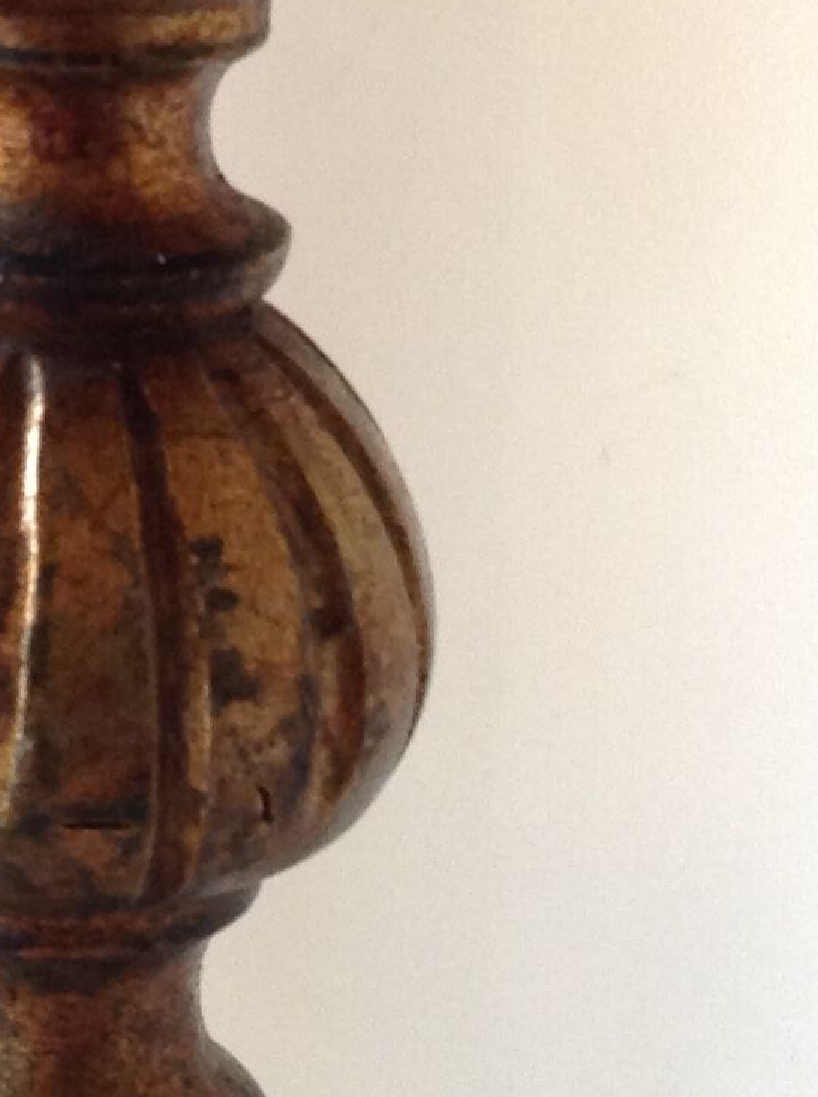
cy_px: -64
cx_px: -79
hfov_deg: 11.7
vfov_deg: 15.6
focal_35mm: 124
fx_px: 3921
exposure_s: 1/15
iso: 160
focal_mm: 4.28
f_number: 2.4
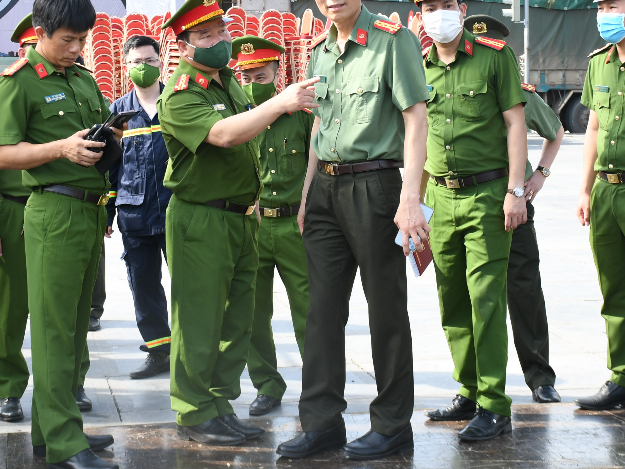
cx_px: 332
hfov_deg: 22.8
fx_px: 1553
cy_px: 121
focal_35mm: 86
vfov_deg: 17.1
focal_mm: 32
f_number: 8
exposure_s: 1/200
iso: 250
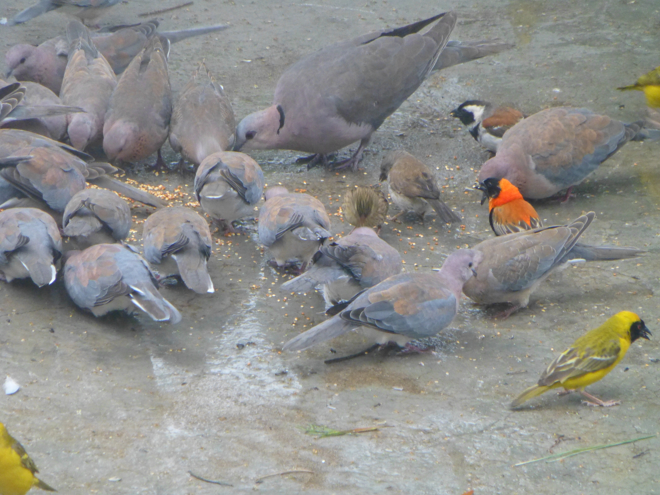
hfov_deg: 4.3
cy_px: 247
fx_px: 8790
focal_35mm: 461
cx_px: 331
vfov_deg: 3.2
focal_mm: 81.7
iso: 800
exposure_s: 1/80
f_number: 6.3
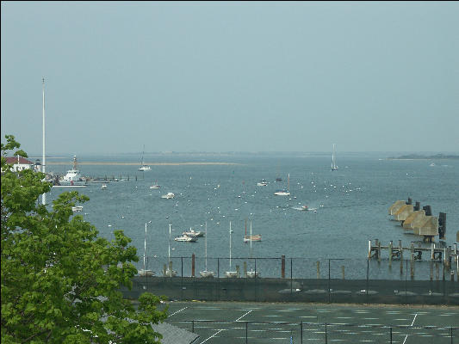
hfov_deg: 16.7
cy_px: 172
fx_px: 1565
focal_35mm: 118
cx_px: 230
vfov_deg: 12.6
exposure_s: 1/640
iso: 100
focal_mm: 29.14
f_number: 7.1
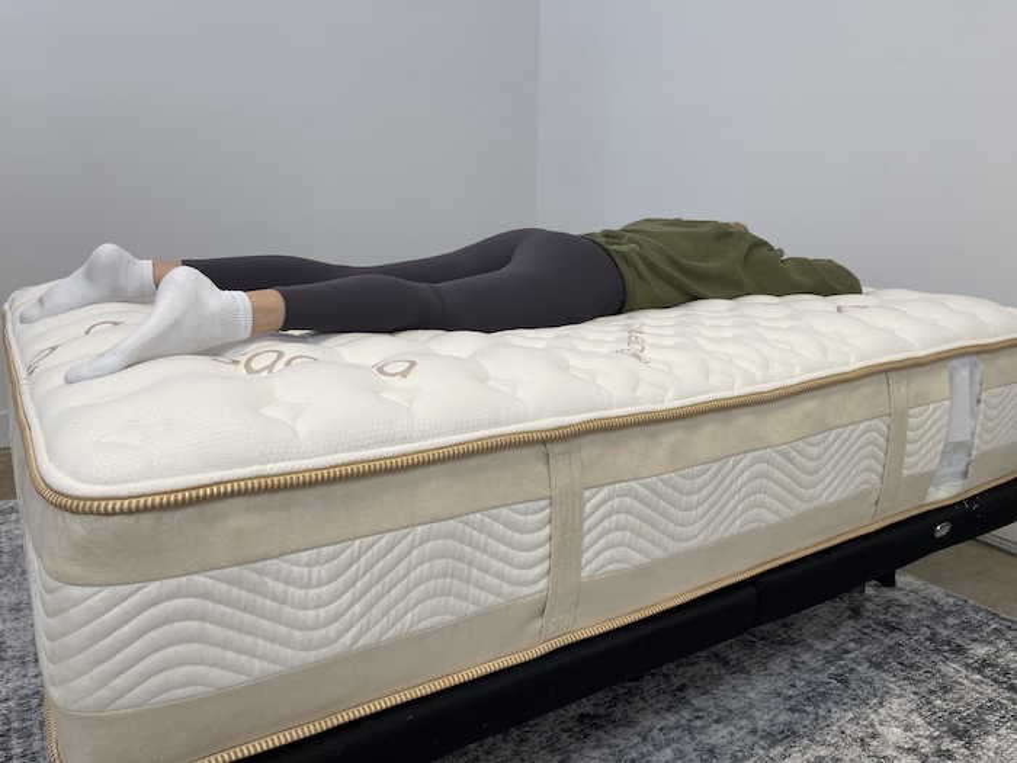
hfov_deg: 69.4
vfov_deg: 54.9
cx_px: 508
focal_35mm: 25
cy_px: 382
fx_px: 734
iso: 32
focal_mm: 5.1
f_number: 1.6
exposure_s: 1/164
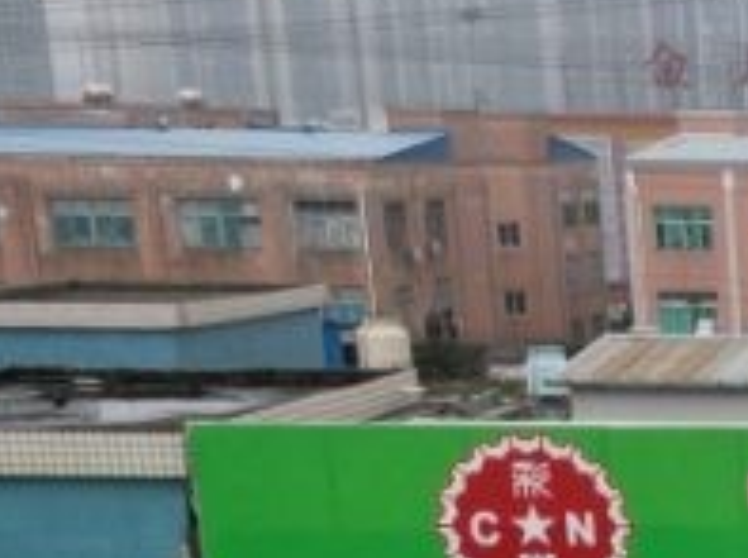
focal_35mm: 125
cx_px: 1295
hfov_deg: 14.2
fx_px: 2696
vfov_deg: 11.0
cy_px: 1036
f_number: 1.7
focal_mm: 6.72
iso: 130
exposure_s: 1/1000
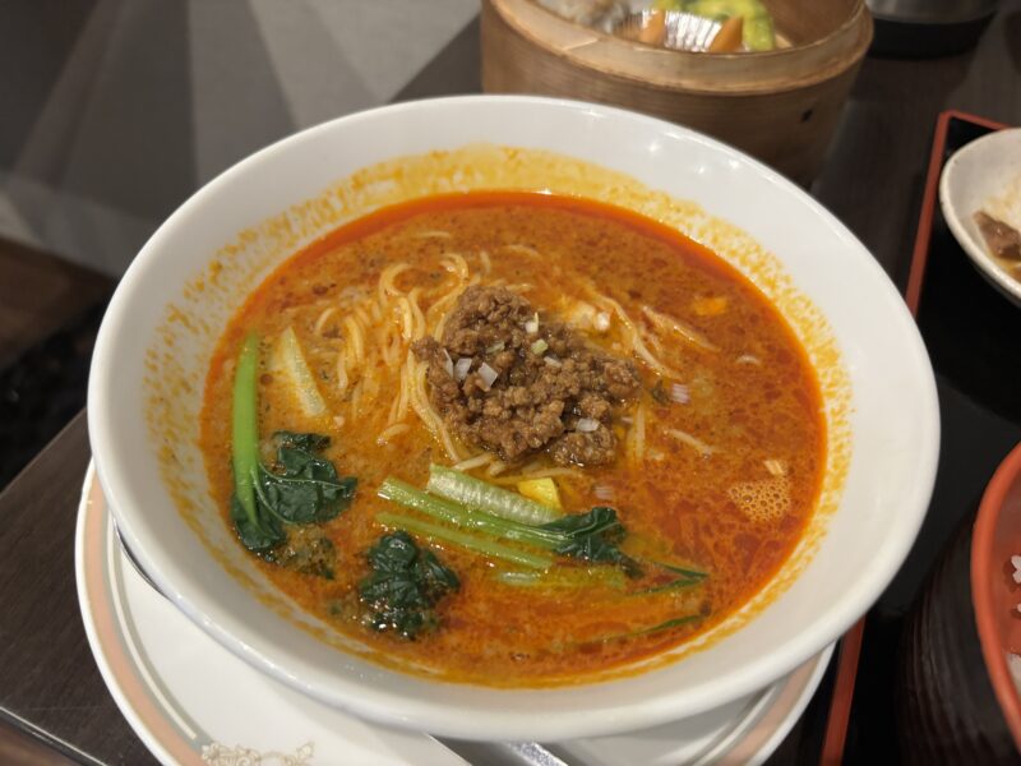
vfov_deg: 53.1
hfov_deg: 67.3
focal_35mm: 26
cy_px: 383
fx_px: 767
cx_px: 510
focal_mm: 5.96
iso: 400
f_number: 1.6
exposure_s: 1/33
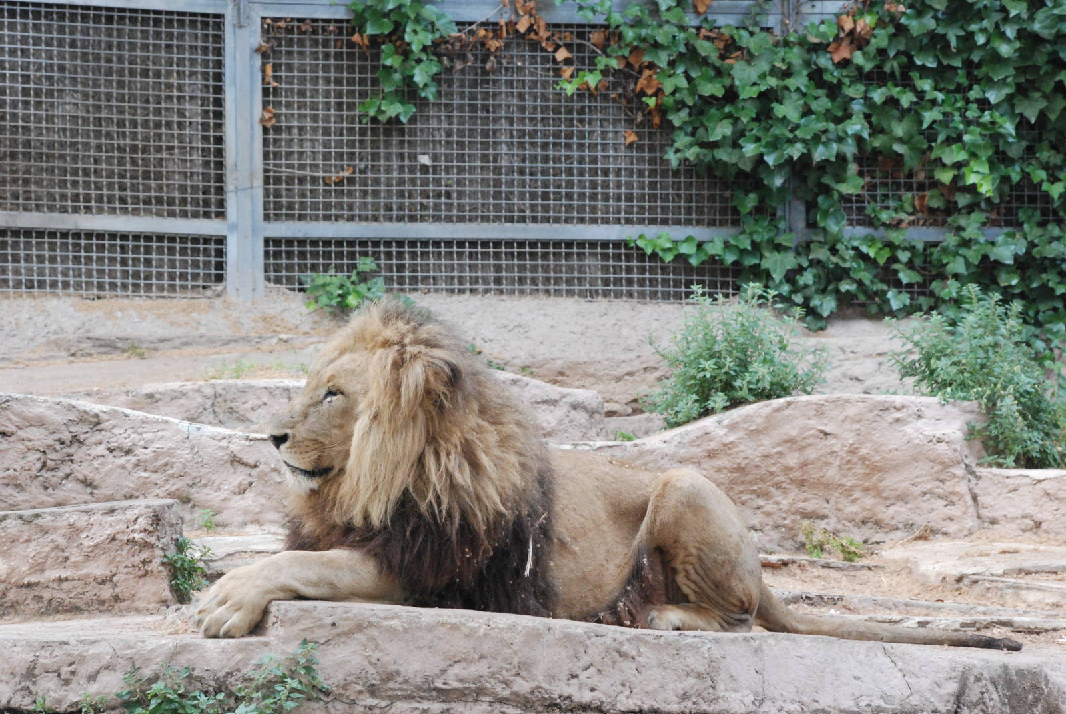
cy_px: 357
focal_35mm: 202
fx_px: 6003
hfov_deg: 10.1
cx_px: 533
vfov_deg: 6.8
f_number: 10
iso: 1600
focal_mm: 135
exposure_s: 1/160
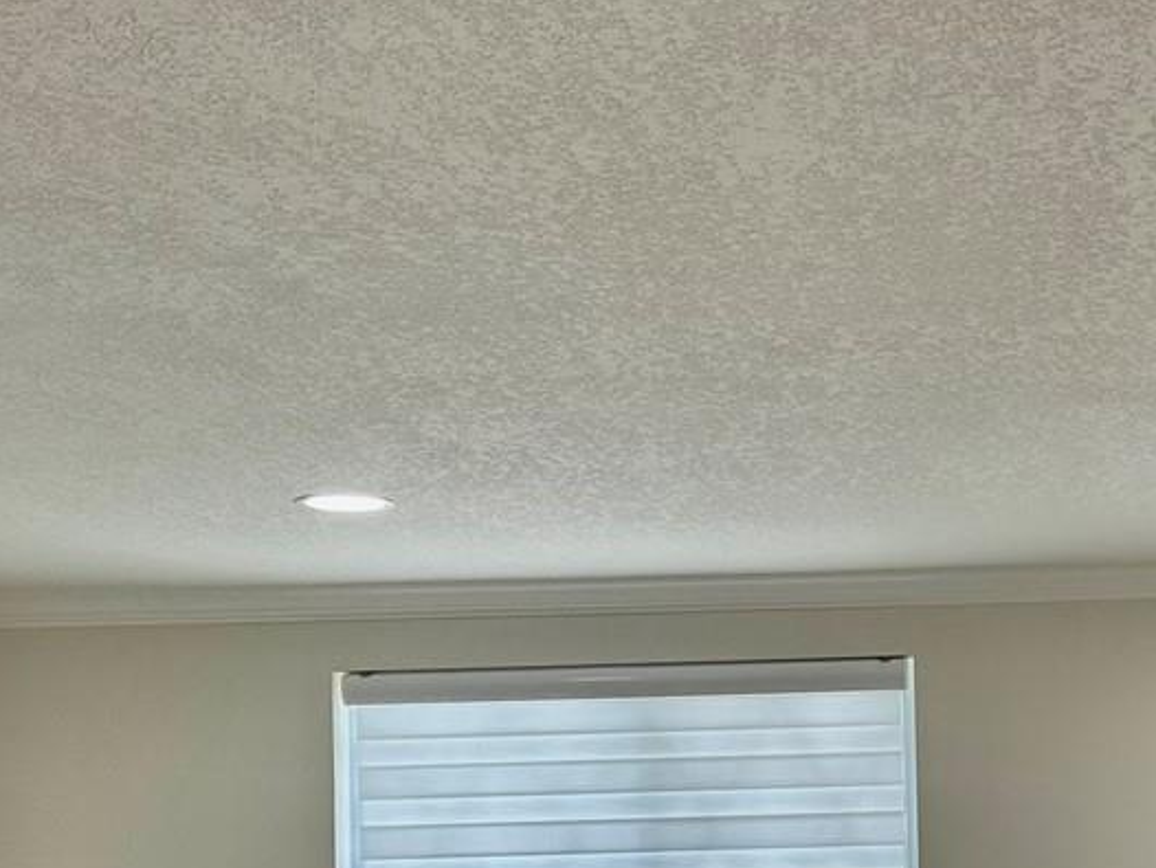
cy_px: 919
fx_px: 2439
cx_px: 1018
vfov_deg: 19.5
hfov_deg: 25.9
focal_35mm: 73
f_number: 1.78
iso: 80
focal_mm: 6.86
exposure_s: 1/366
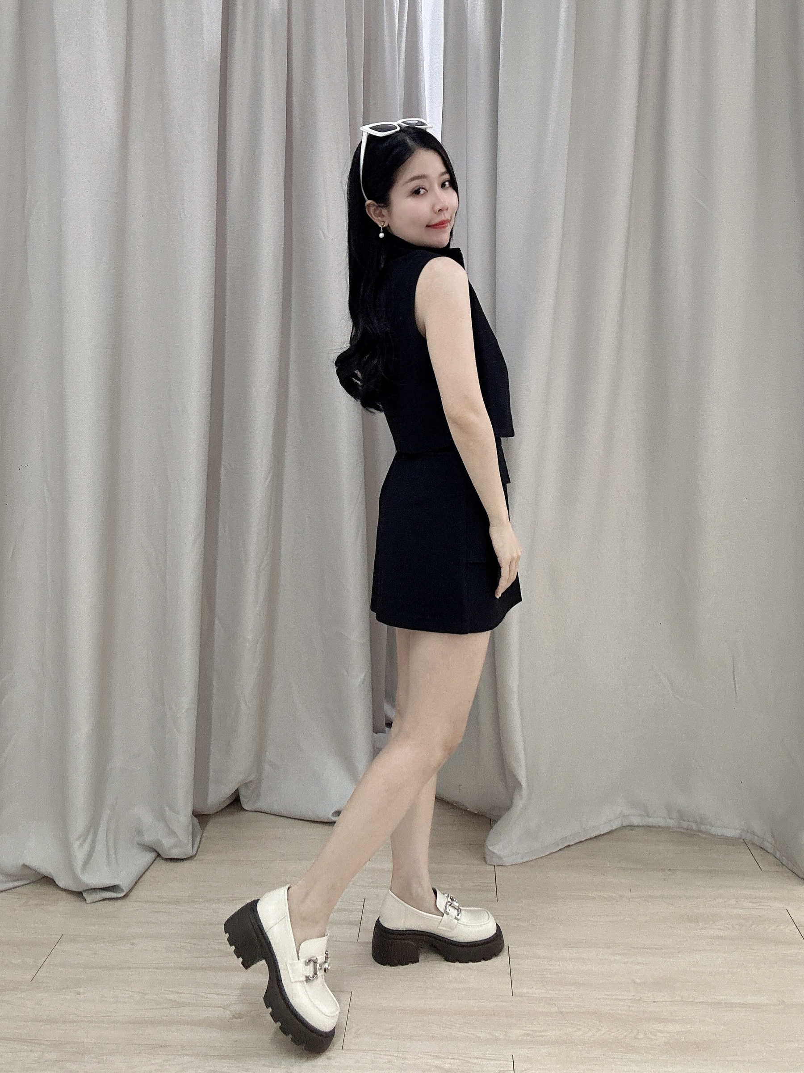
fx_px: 712
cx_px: 402
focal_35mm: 23
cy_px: 536
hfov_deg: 58.9
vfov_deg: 73.9
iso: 160
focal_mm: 2.69
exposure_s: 1/50
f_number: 1.9
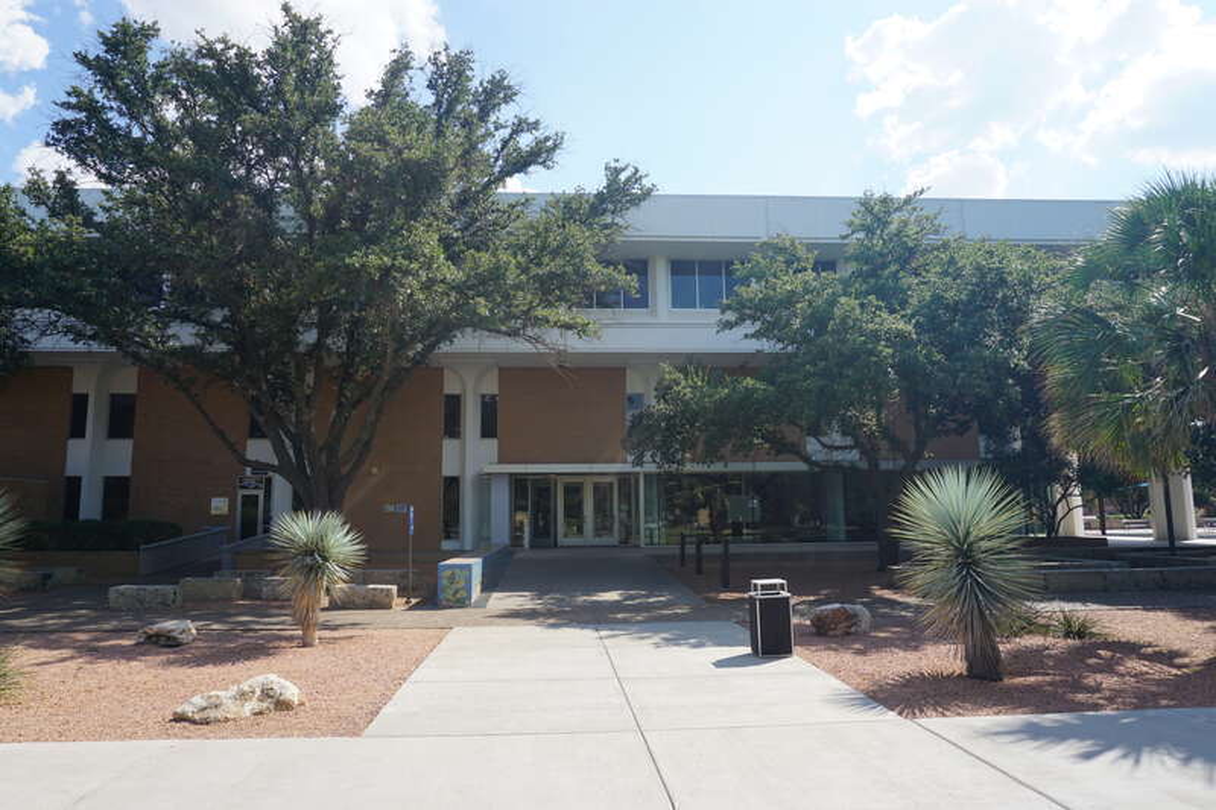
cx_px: 608
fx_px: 810
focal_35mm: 24
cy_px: 405
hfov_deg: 73.8
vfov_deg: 53.1
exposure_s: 1/125
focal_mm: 16
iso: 100
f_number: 11
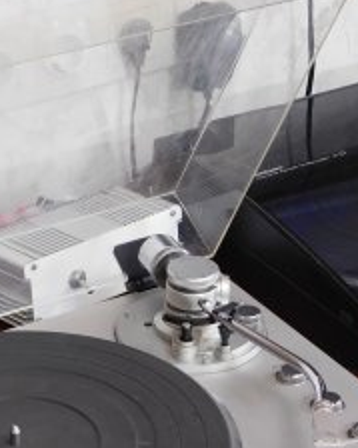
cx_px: 178
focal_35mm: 154
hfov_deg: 10.0
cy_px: 344
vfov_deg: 12.5
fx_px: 2041
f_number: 4
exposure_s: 1/13
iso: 400
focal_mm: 10.4
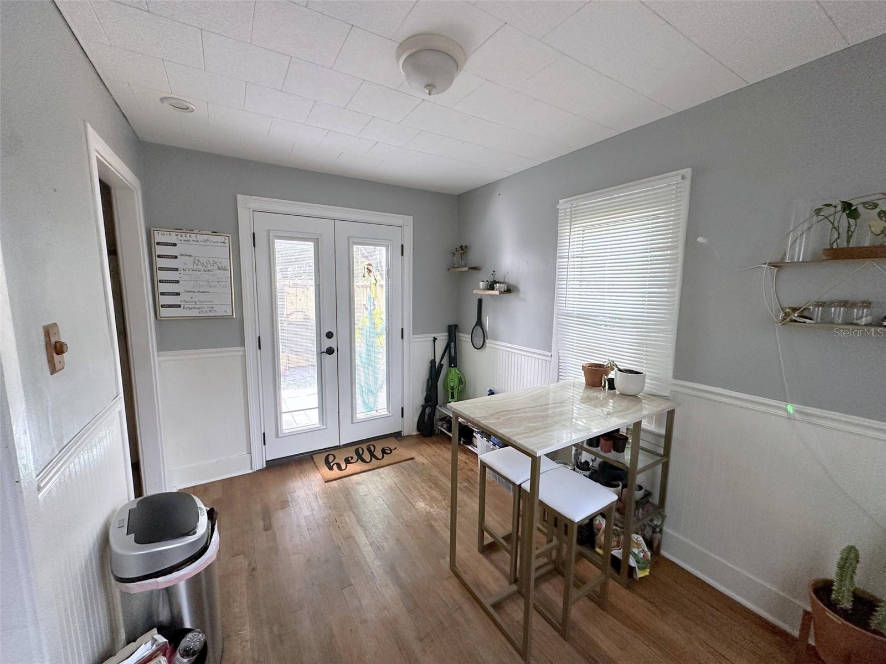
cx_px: 443
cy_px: 332
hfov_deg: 102.1
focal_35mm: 14
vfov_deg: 85.7
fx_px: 358
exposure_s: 1/120
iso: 250
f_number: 2.2
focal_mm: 2.22
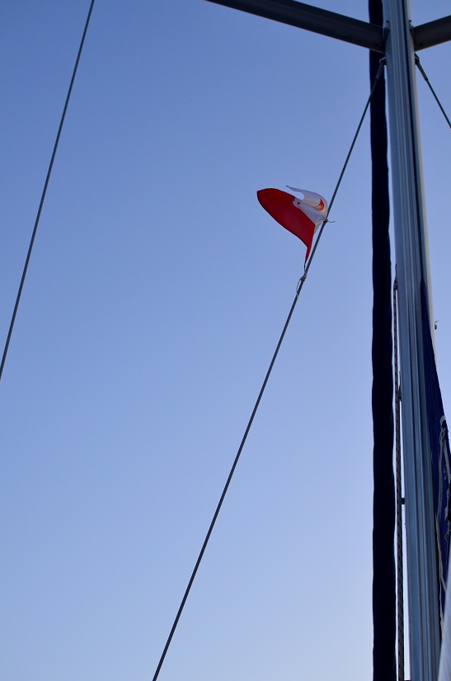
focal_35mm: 58
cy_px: 365
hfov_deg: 23.4
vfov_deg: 34.8
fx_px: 1086
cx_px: 244
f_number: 4
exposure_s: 1/2000
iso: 640
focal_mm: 35
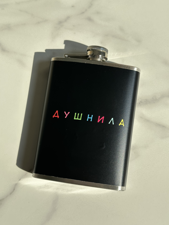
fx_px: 312
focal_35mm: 48
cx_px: 84
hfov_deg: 30.3
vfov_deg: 39.7
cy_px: 112
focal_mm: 6.86
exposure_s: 1/1242
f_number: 1.78
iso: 64
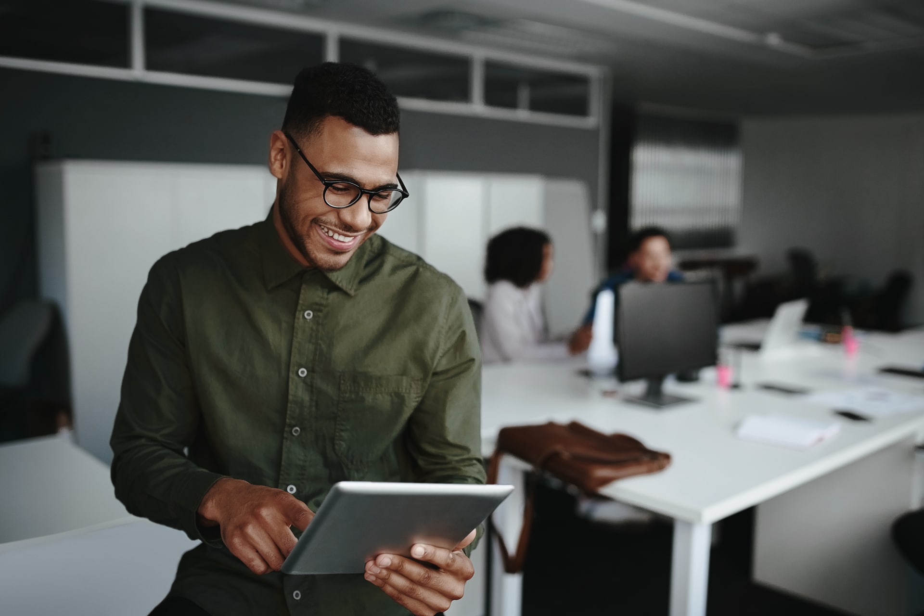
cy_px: 308
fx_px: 898
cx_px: 462
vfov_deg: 37.9
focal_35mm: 35
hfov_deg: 54.4
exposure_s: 1/800
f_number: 1.8
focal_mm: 35
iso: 400
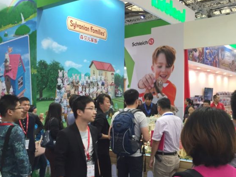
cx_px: 135
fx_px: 266
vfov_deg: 36.8
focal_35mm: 39
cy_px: 101
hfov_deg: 47.7
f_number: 2.2
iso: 32
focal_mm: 4.15
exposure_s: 1/30
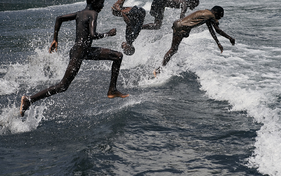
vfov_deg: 17.8
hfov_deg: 28.2
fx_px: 559
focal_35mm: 73
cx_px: 163
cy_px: 53
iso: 400
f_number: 4
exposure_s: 1/4000
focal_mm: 35
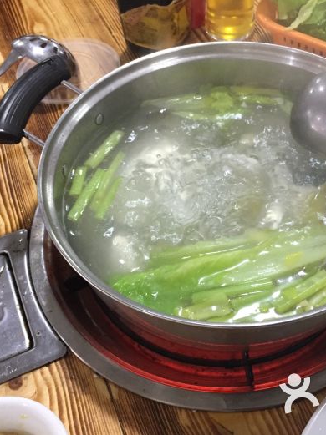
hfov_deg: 36.6
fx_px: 490
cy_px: 218
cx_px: 196
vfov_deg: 47.9
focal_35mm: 39
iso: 200
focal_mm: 4.15
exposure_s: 1/33
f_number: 2.2
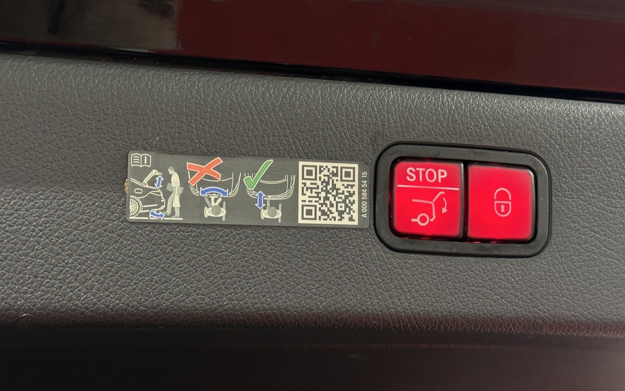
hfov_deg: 39.6
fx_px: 869
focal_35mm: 51
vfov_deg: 25.3
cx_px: 312
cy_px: 196
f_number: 1.78
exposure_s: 1/60
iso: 200
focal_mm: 6.86
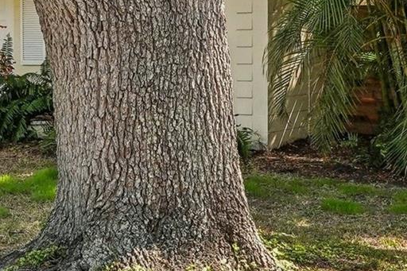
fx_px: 565
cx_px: 13
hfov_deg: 36.2
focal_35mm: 50
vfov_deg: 25.0
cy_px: -29
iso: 400
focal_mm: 16
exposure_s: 1/200
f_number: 8
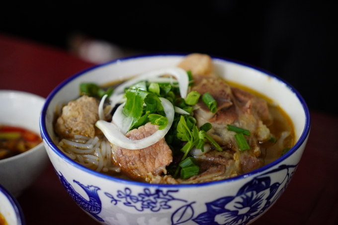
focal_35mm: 75
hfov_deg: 27.0
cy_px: 112
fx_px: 704
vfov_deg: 18.2
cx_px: 169
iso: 1600
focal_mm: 50
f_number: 2.8
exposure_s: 1/125
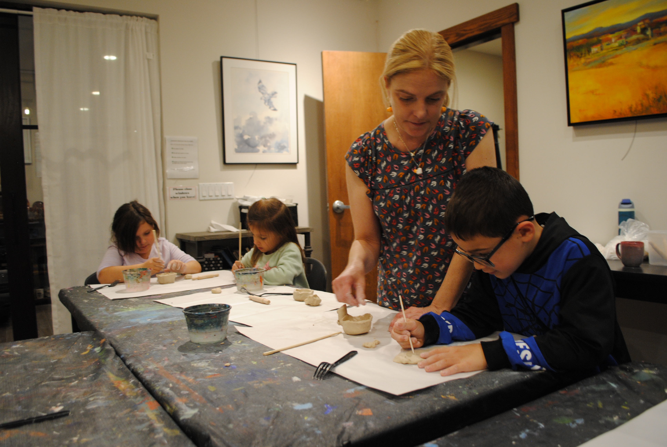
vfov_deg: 48.0
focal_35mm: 27
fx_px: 501
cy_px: 224
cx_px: 334
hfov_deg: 67.3
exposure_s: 1/25
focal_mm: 18
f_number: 3.5
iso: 400
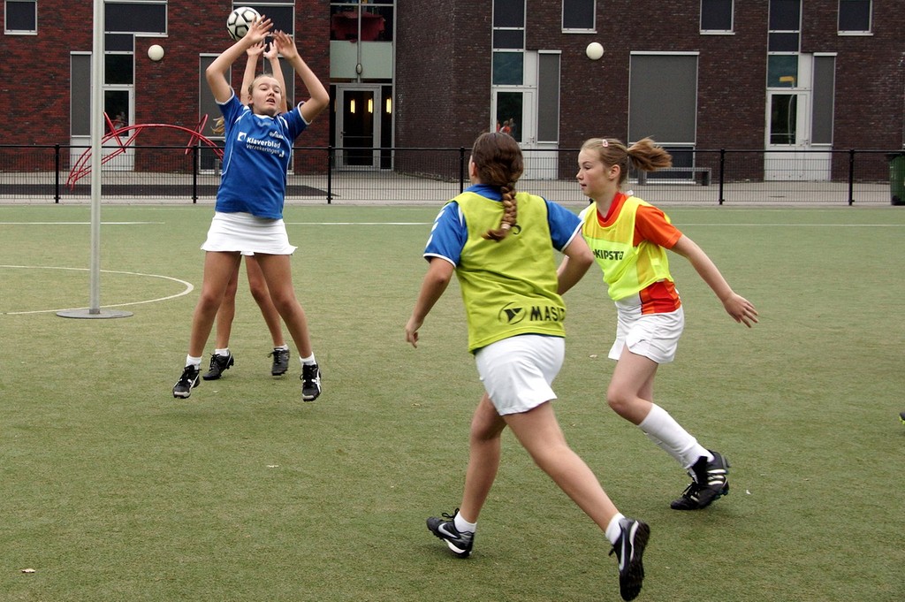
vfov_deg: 25.7
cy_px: 301
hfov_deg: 37.9
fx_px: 1319
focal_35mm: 52
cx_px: 452
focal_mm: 35
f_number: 8
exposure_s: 1/250
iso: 640
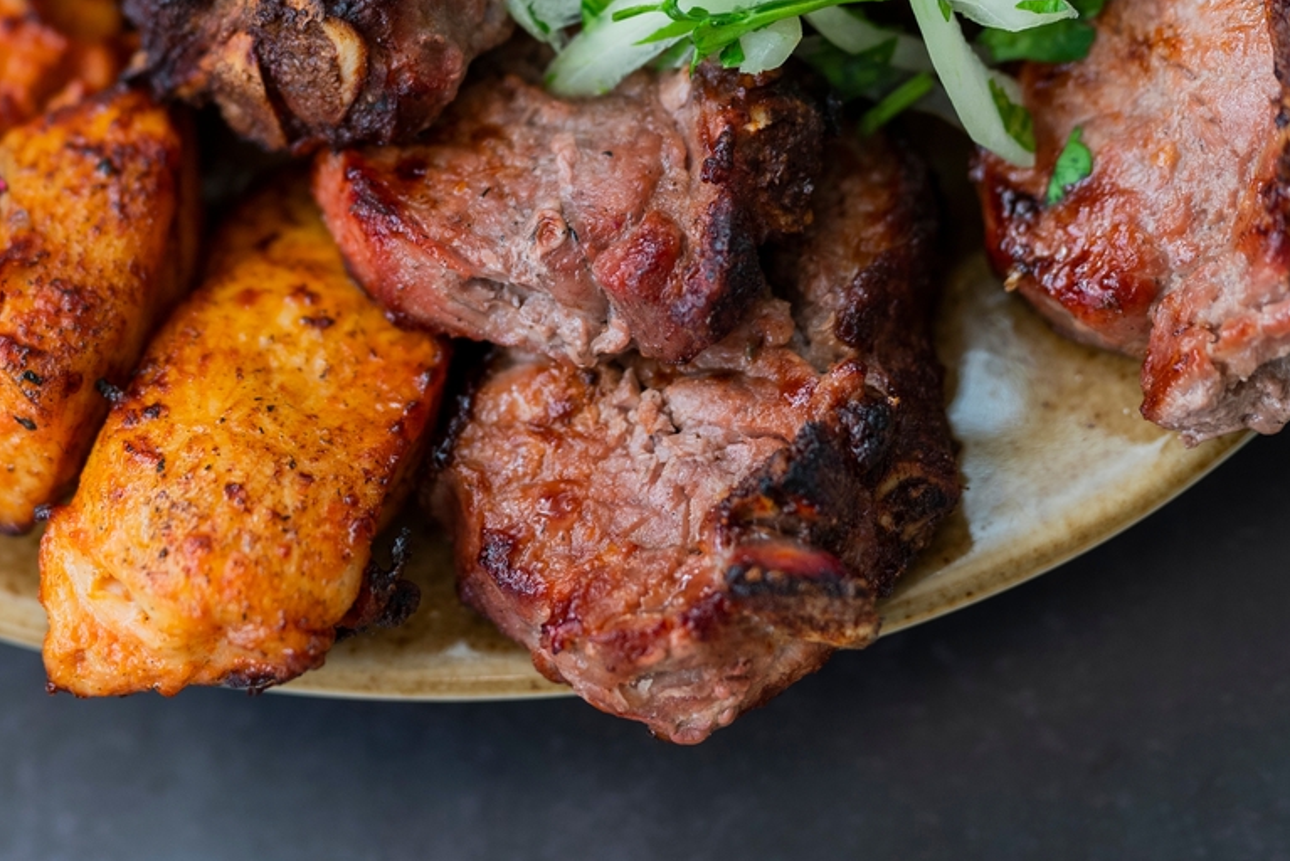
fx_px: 3513
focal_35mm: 98
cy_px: 151
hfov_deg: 20.6
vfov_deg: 13.9
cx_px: 320
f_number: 2.5
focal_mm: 50
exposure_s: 1/125
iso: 250
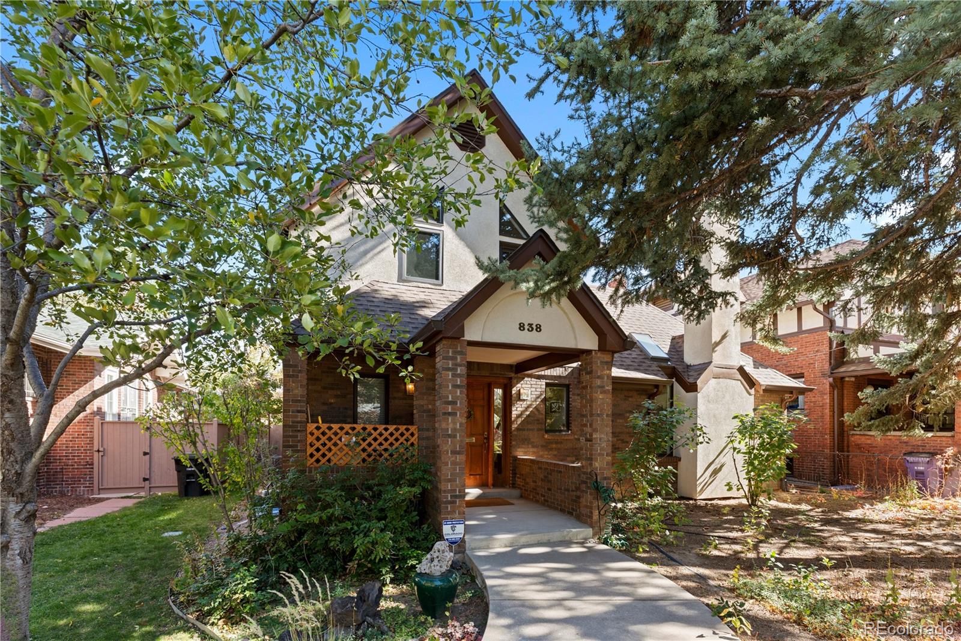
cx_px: 480
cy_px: 320
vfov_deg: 73.7
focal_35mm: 16
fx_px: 427
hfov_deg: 96.7
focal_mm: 16
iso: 640
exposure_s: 1/30
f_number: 8
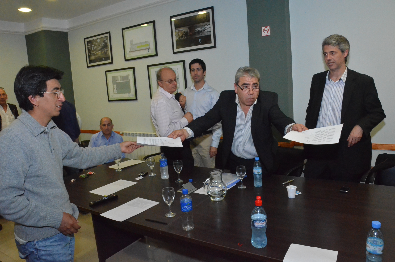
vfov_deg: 47.7
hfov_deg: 67.5
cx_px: 198
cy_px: 131
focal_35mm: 27
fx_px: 296
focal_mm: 18
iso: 6400
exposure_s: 1/60
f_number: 11
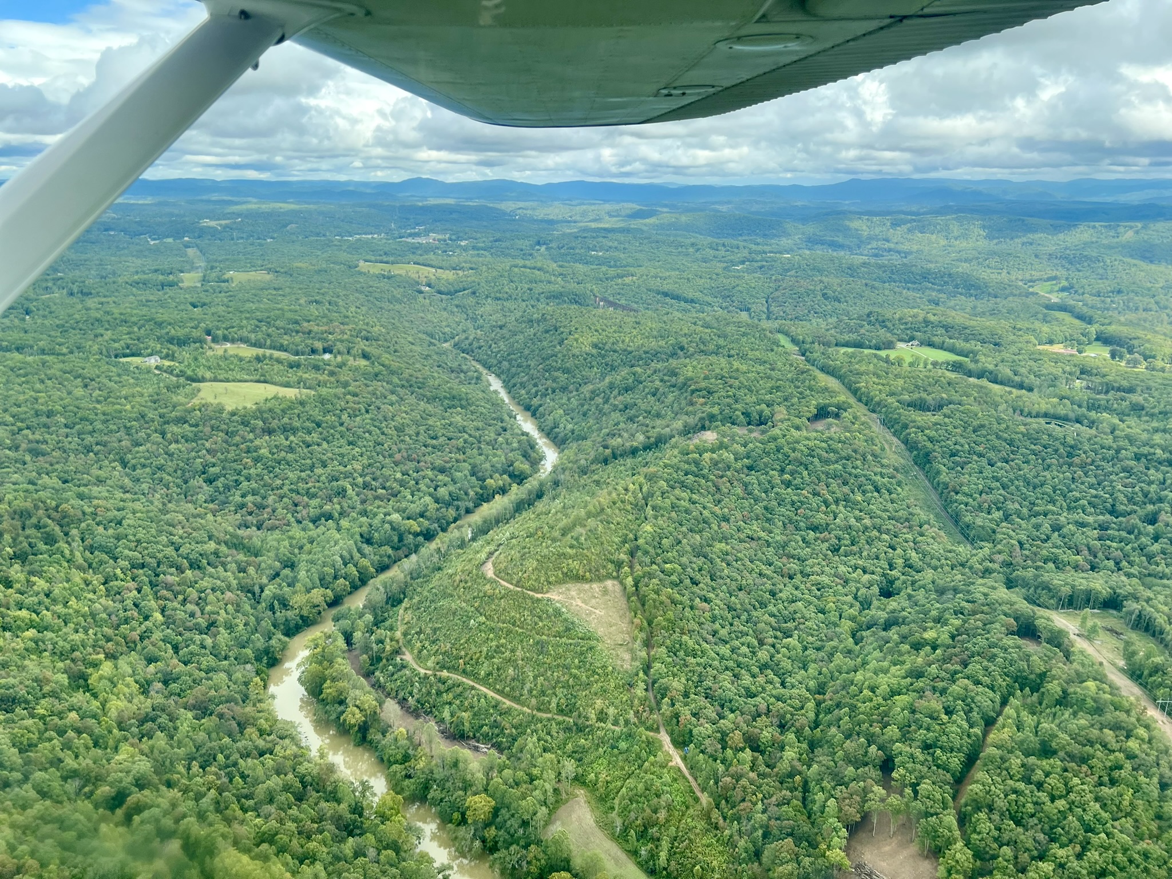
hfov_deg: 67.3
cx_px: 586
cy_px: 440
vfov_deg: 53.1
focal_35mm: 26
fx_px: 880
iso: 50
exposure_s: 1/917
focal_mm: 5.7
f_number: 1.5
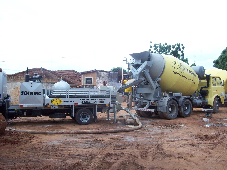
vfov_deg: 39.6
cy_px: 85
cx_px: 114
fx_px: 236
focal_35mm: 36
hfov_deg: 51.4
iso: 80
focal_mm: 6
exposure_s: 1/243
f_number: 4.8
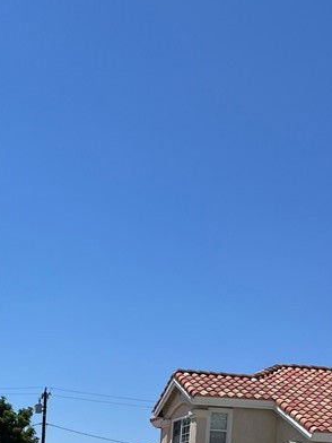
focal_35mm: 68
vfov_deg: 25.3
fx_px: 870
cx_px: -8
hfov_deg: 20.8
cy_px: 547
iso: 50
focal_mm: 5.7
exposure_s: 1/7463
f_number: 1.5
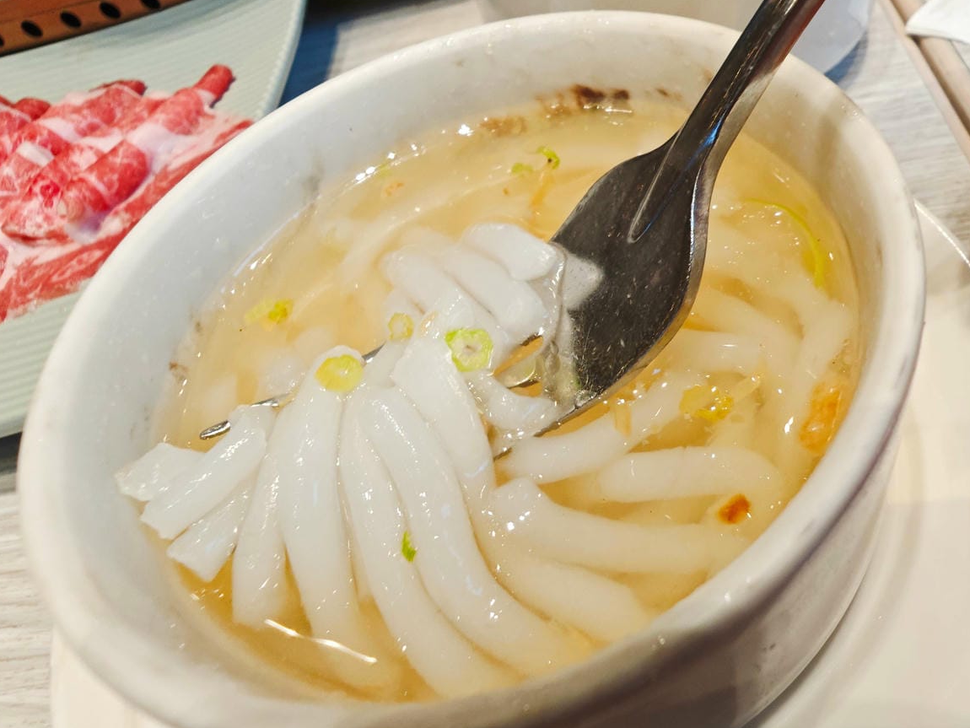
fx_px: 673
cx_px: 482
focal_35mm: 24
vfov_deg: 56.8
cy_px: 374
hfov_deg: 71.6
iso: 125
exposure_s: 1/60
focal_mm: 2.03
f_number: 1.8
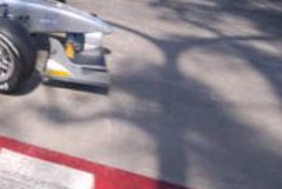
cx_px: -23
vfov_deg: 30.9
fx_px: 315
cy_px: 1
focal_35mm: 40
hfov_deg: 39.8
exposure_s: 1/160
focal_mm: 11
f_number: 25
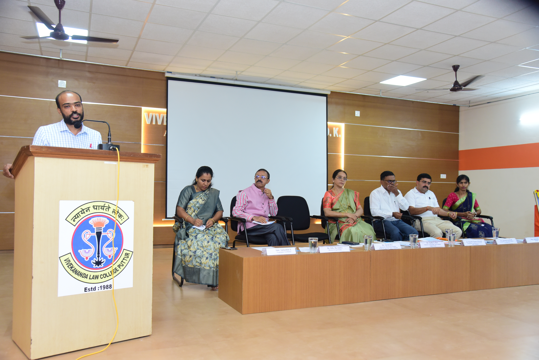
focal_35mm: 31
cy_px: 180
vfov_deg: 42.4
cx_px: 270
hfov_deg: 60.3
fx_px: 464
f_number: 4.5
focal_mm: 31
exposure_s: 1/125
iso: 2000
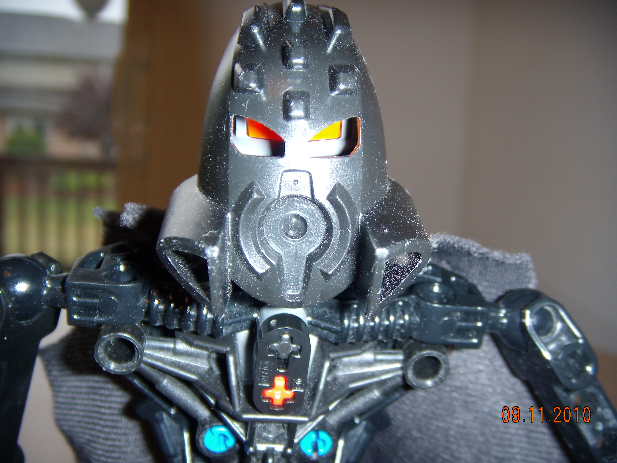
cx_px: 308
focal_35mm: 38
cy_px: 232
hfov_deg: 49.0
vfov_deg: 37.7
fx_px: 677
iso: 64
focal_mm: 6.4
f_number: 3.5
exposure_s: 1/60.2
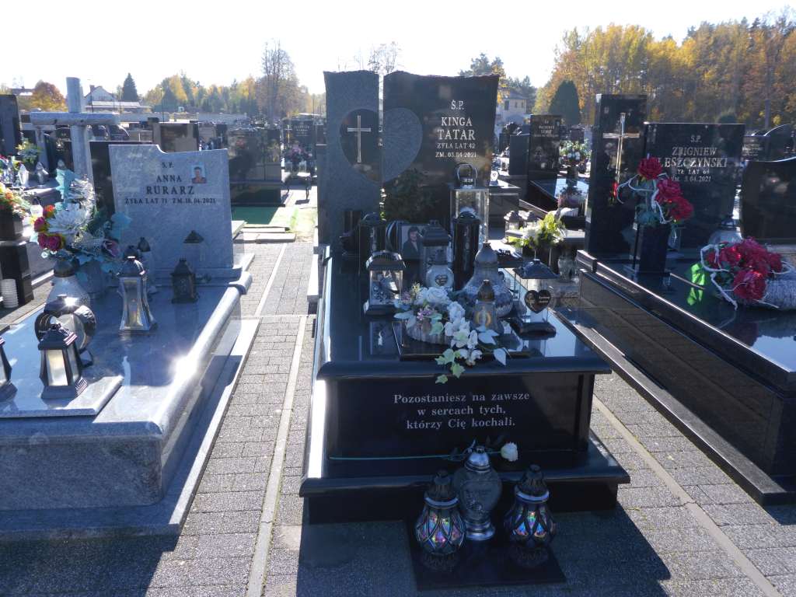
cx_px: 398
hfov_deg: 63.4
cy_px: 298
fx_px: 644
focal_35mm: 28
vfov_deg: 49.7
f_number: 3.3
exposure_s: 1/320
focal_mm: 4.9
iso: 80
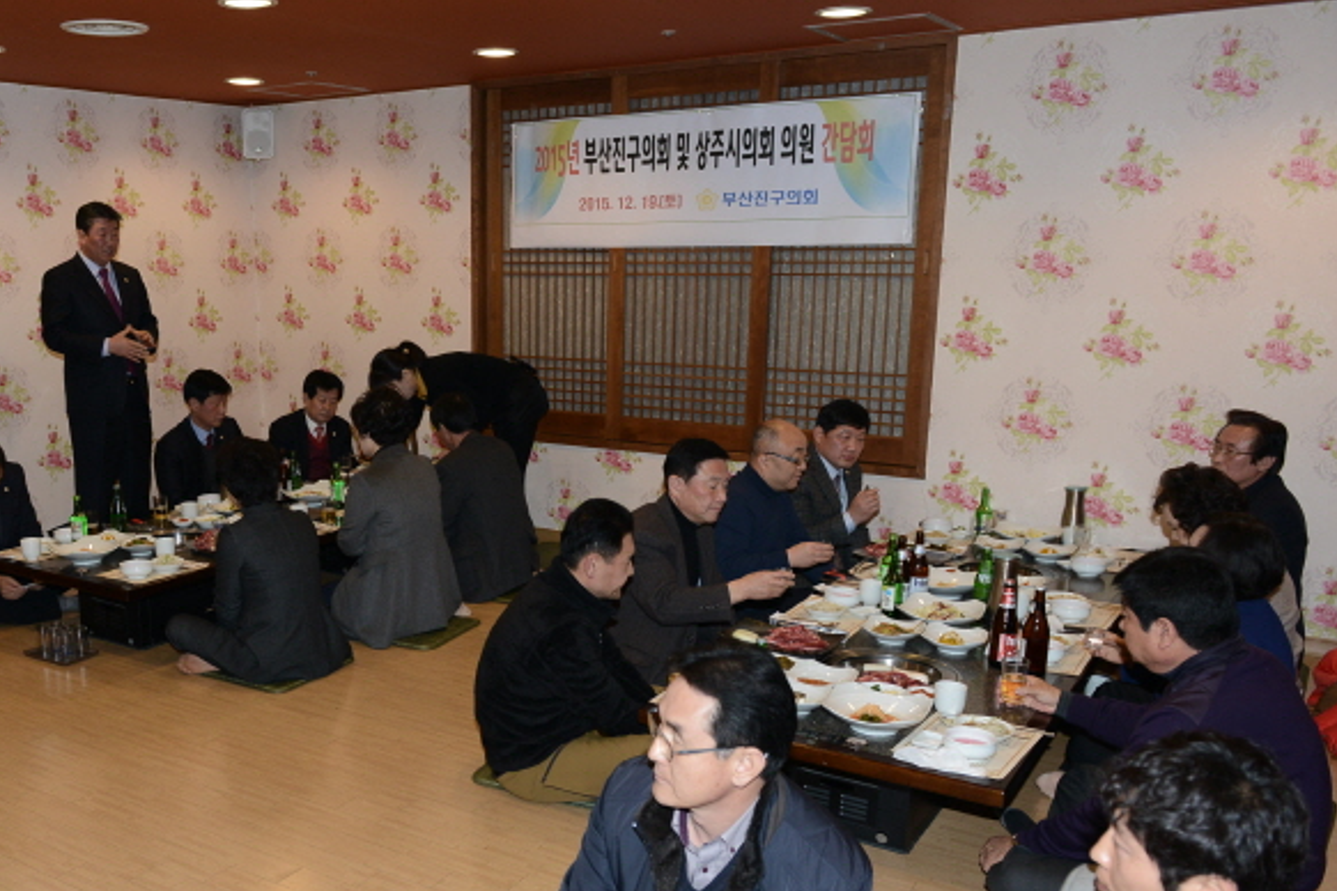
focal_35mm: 33
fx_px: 1225
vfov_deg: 39.8
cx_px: 436
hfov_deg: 55.9
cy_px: 539
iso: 1000
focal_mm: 24
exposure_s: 1/125
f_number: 4
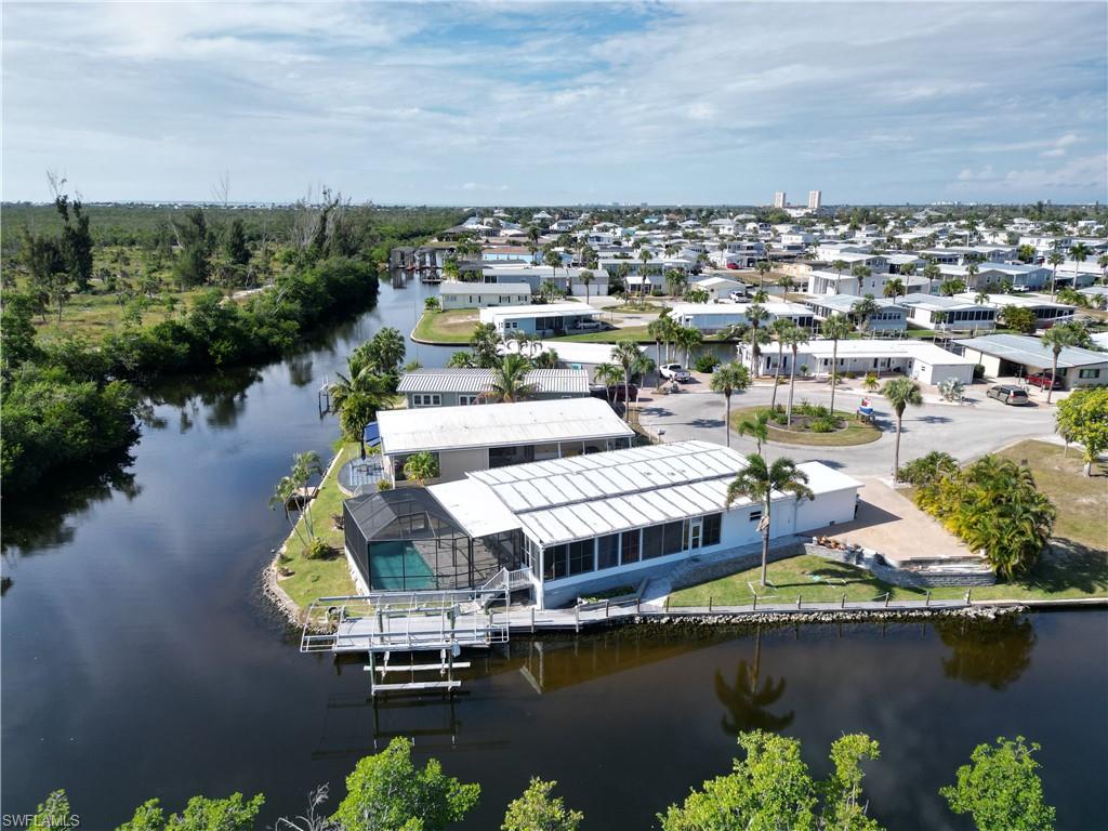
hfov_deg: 71.6
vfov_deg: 56.8
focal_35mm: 24
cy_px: 416
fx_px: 768
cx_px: 554
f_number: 1.7
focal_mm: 6.72
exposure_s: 1/3000
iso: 110
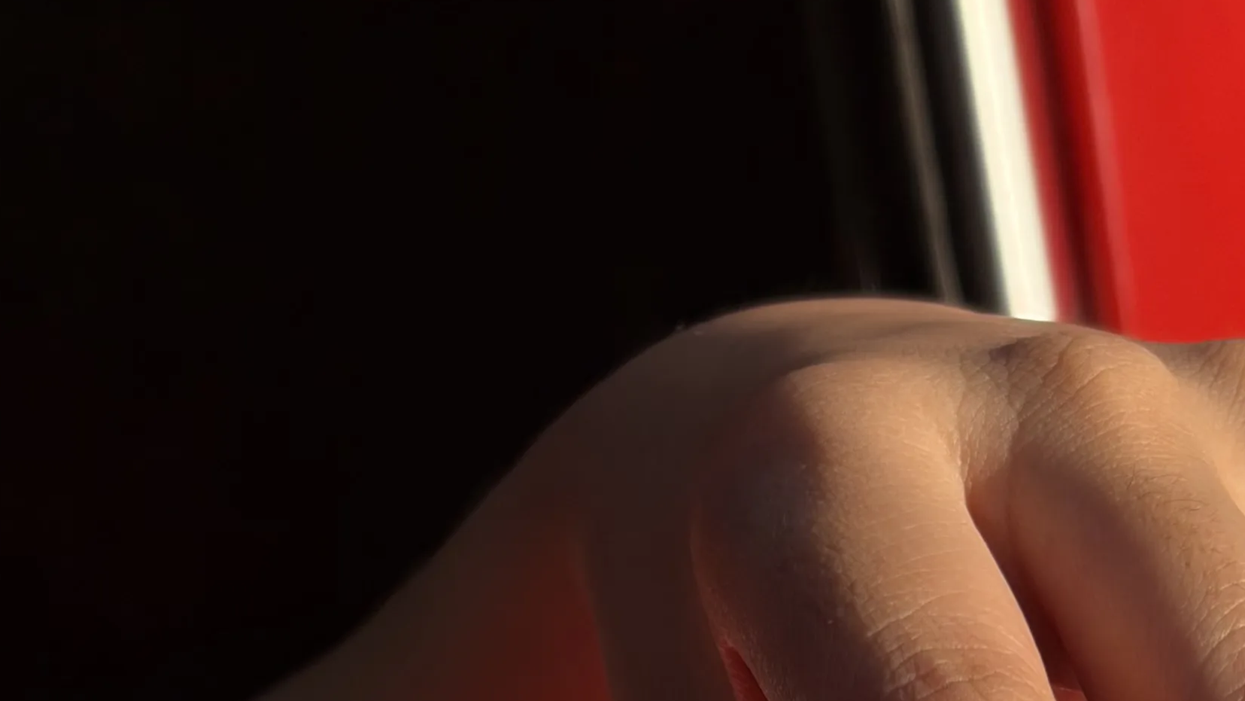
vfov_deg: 8.3
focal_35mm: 138
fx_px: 4556
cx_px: 1054
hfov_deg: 15.4
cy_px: 1447
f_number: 1.6
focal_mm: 5.96
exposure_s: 1/2451
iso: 32
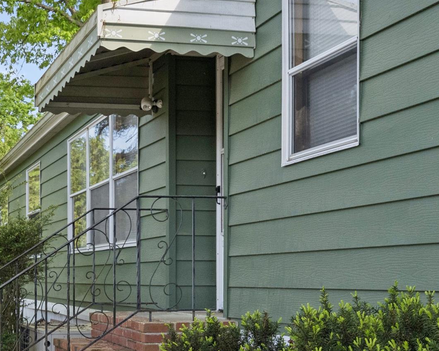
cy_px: 279
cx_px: 27
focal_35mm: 65
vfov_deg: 23.2
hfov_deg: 27.8
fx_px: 844
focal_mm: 24
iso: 640
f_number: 8
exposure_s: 1/800
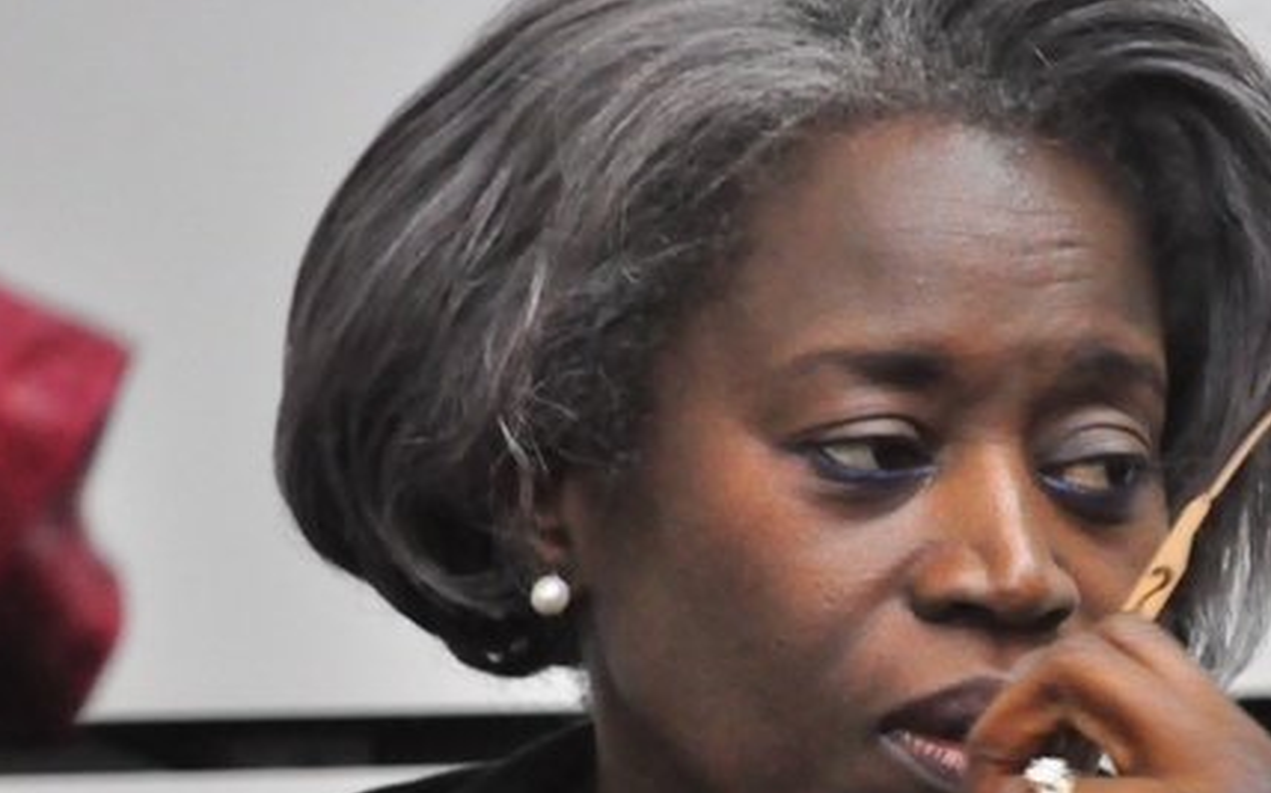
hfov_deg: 4.2
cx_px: 861
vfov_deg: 2.6
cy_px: 448
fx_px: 17310
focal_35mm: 500
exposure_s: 1/30
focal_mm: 200
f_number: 5.6
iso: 3200
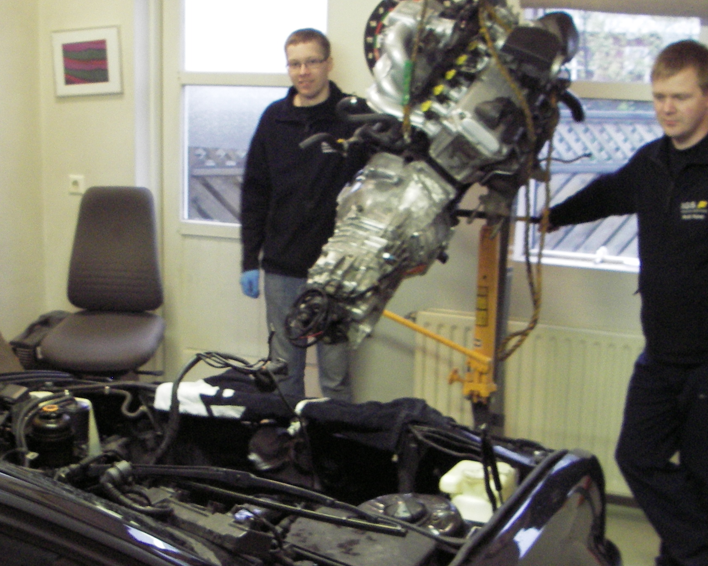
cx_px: 336
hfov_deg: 34.1
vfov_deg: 27.5
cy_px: 359
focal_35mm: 55
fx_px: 1153
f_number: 3.3
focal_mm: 6.3
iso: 200
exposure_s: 1/4
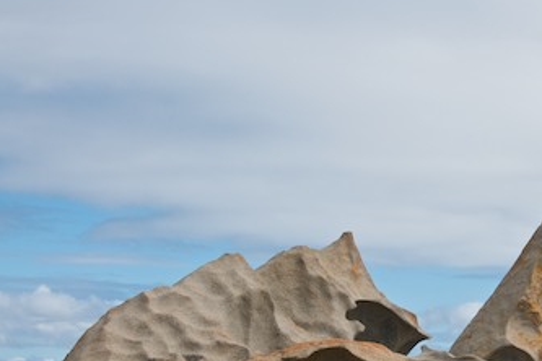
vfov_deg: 14.8
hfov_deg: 21.8
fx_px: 1385
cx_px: 459
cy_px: 285
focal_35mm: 92
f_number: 11
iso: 320
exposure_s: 1/500
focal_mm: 34
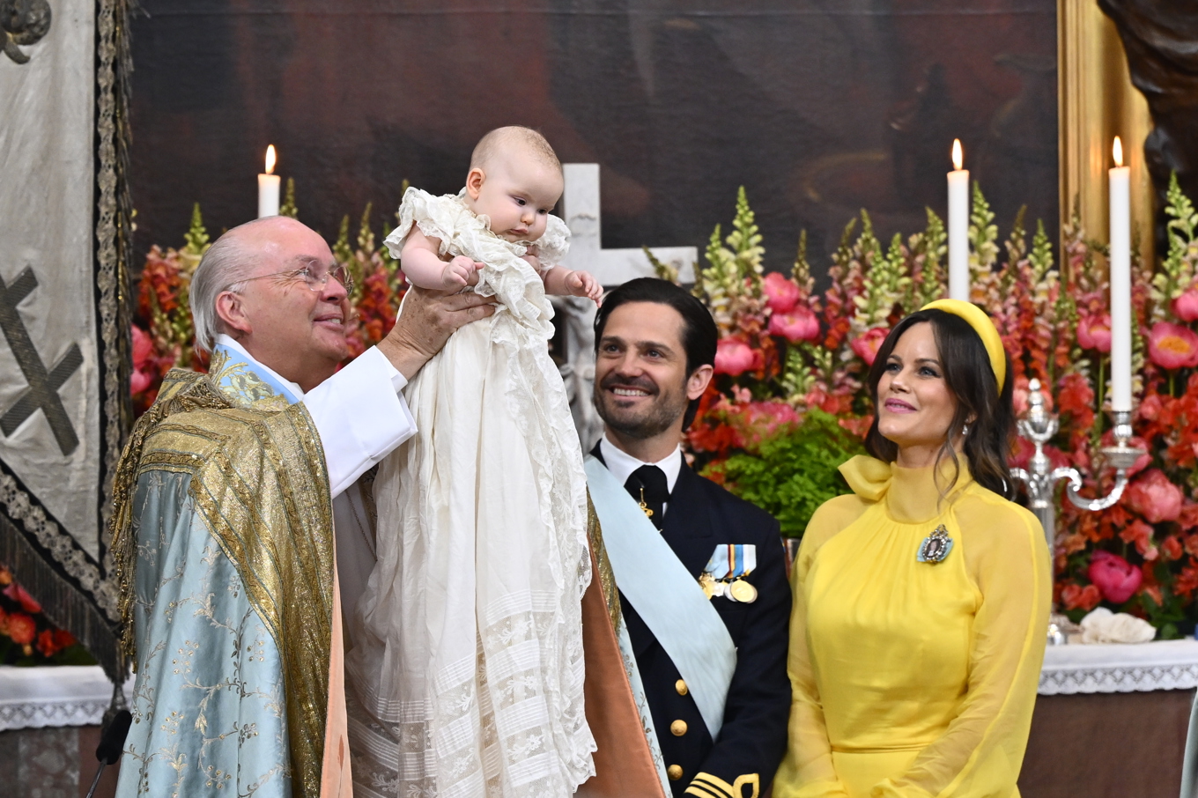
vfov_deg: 9.9
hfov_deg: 14.8
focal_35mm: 139
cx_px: 599
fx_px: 4624
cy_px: 399
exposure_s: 1/250
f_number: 2.8
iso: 1100
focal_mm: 93
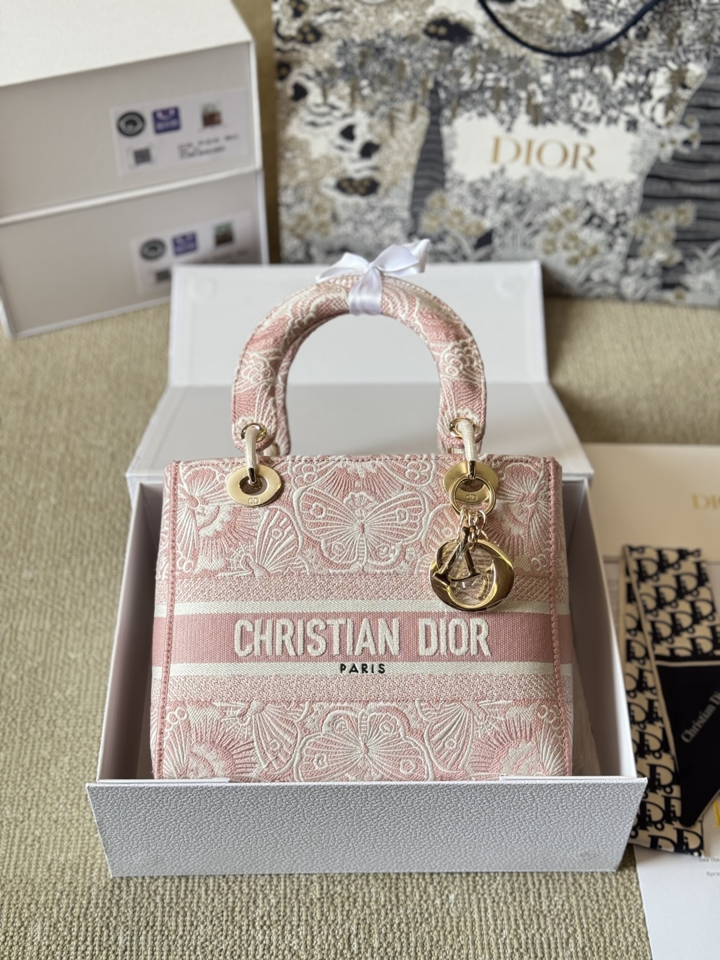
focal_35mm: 48
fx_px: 1331
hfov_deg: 30.3
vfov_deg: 39.7
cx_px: 360
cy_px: 480
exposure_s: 1/99
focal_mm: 6.76
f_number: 1.78
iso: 100
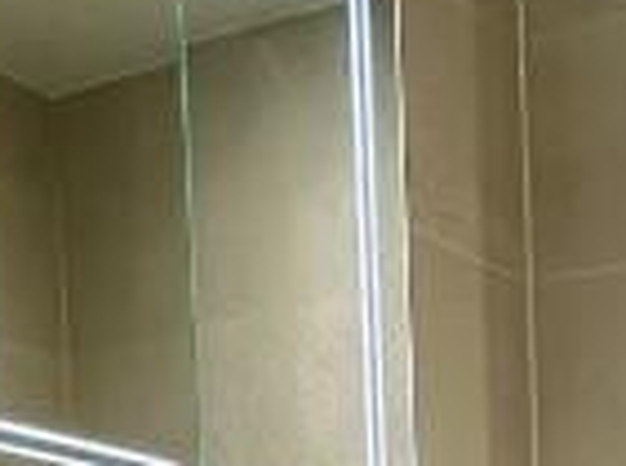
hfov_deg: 17.4
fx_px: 1840
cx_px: 937
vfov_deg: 12.3
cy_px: 999
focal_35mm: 102
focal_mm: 2.22
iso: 250
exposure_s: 1/100
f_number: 2.2
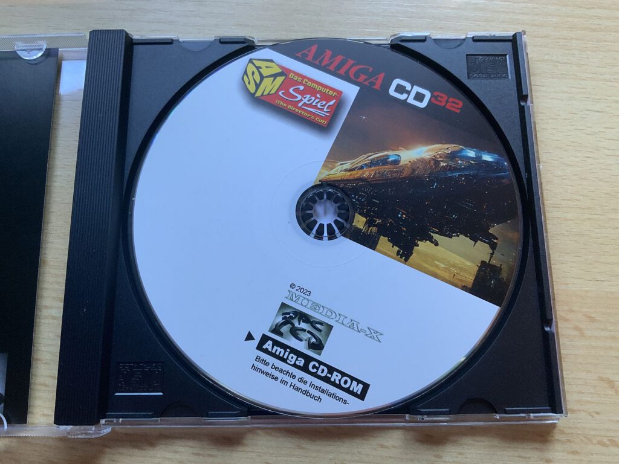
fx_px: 519
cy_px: 232
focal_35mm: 29
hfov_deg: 61.7
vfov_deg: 48.2
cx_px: 310
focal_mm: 3
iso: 125
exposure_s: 1/60
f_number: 1.8
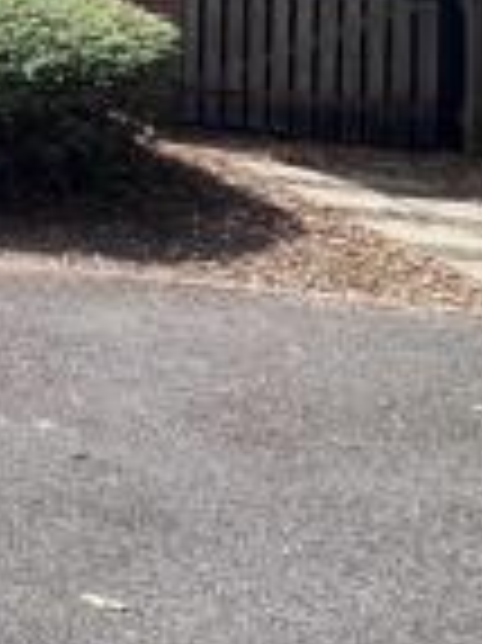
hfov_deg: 15.8
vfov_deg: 28.8
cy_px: -151
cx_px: -619
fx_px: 1060
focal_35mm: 57
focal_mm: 2.22
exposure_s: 1/565
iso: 40
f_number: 2.2
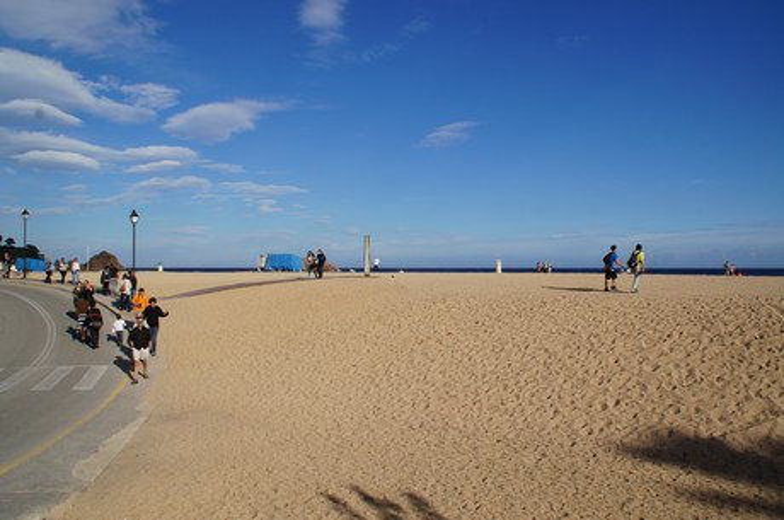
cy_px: 260
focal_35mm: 27
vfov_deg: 47.8
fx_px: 587
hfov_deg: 67.5
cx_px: 392
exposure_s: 1/250
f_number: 11
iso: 100
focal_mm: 18
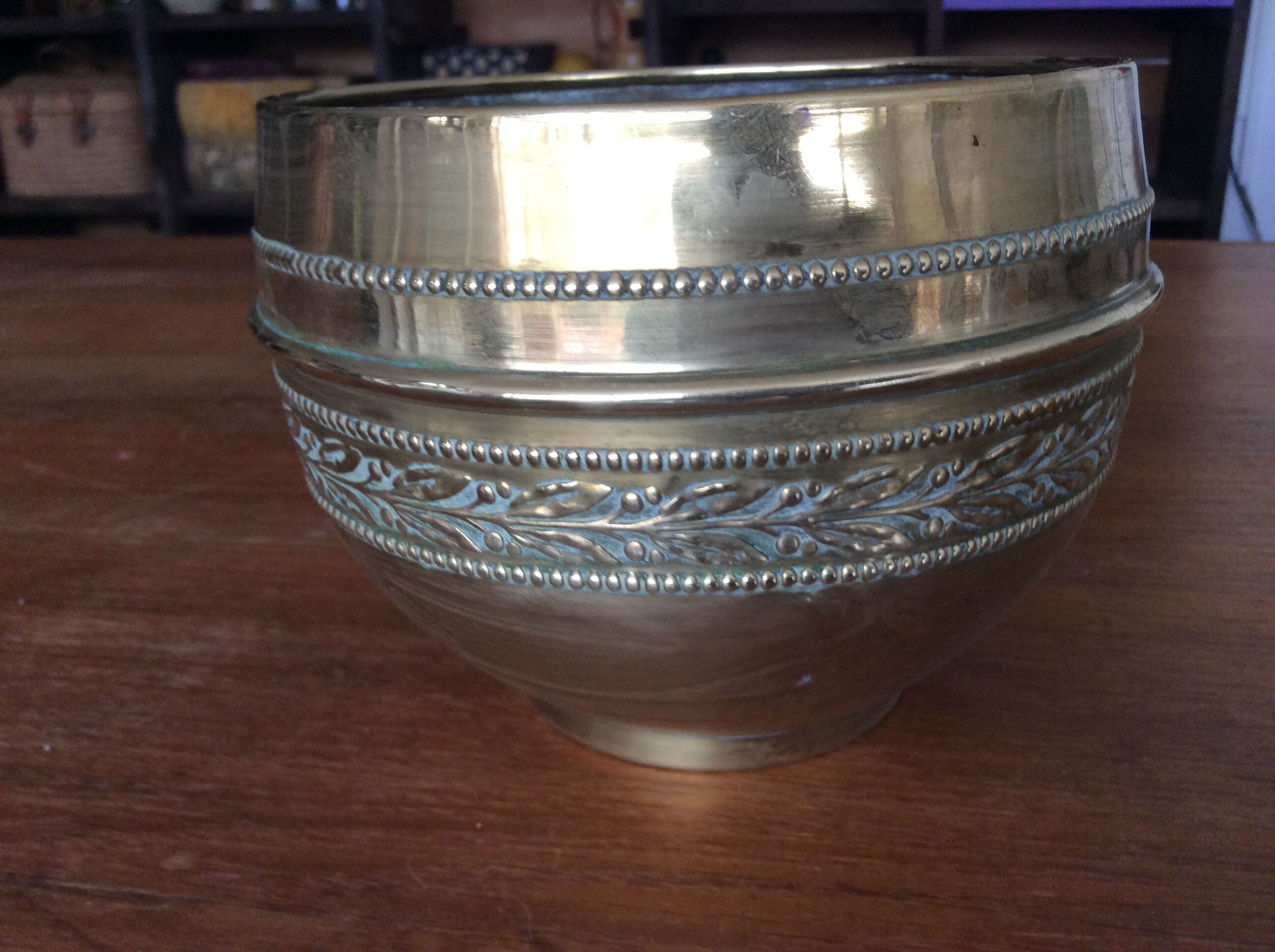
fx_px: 1177
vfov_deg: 44.1
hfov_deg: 56.9
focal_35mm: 32
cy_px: 476
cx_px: 638
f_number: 2.4
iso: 100
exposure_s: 1/25
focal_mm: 3.3
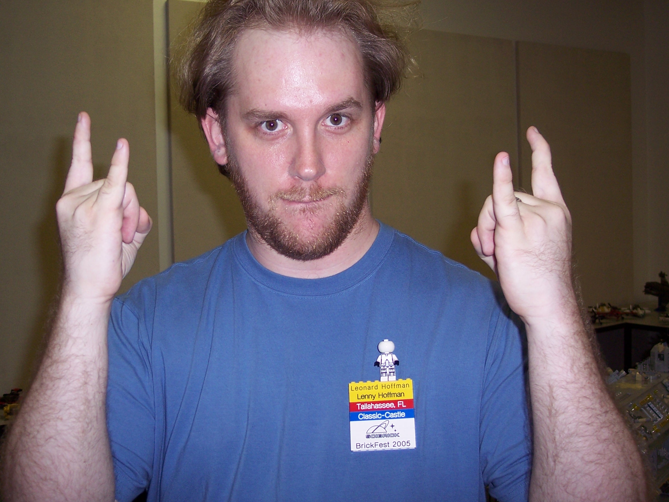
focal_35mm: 47
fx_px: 908
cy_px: 234
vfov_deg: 30.9
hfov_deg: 40.3
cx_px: 283
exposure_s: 1/60
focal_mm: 8
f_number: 2.8
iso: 100
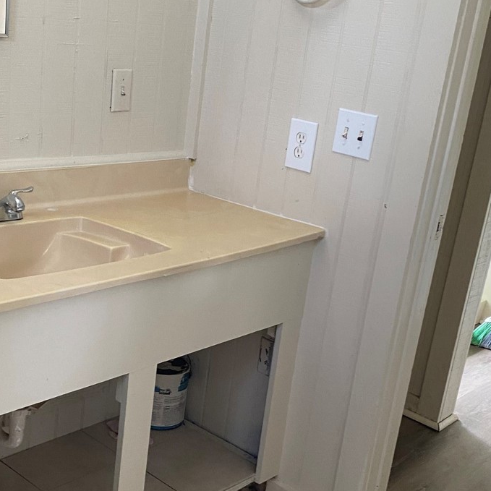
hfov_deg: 32.7
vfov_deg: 32.7
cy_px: 293
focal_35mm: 52
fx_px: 834
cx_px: 194
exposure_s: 1/60
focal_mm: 4.25
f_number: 1.8
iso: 200
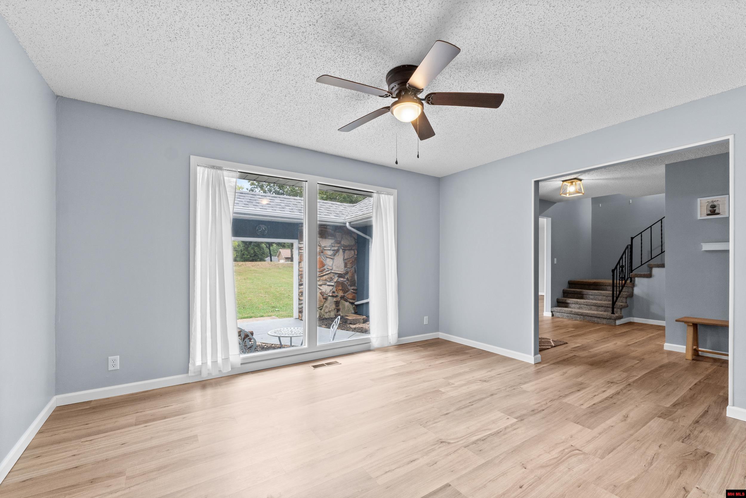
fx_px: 311
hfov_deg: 100.4
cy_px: 249
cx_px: 373
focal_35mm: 15
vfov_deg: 77.3
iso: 200
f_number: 9
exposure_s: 1/4
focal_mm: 10
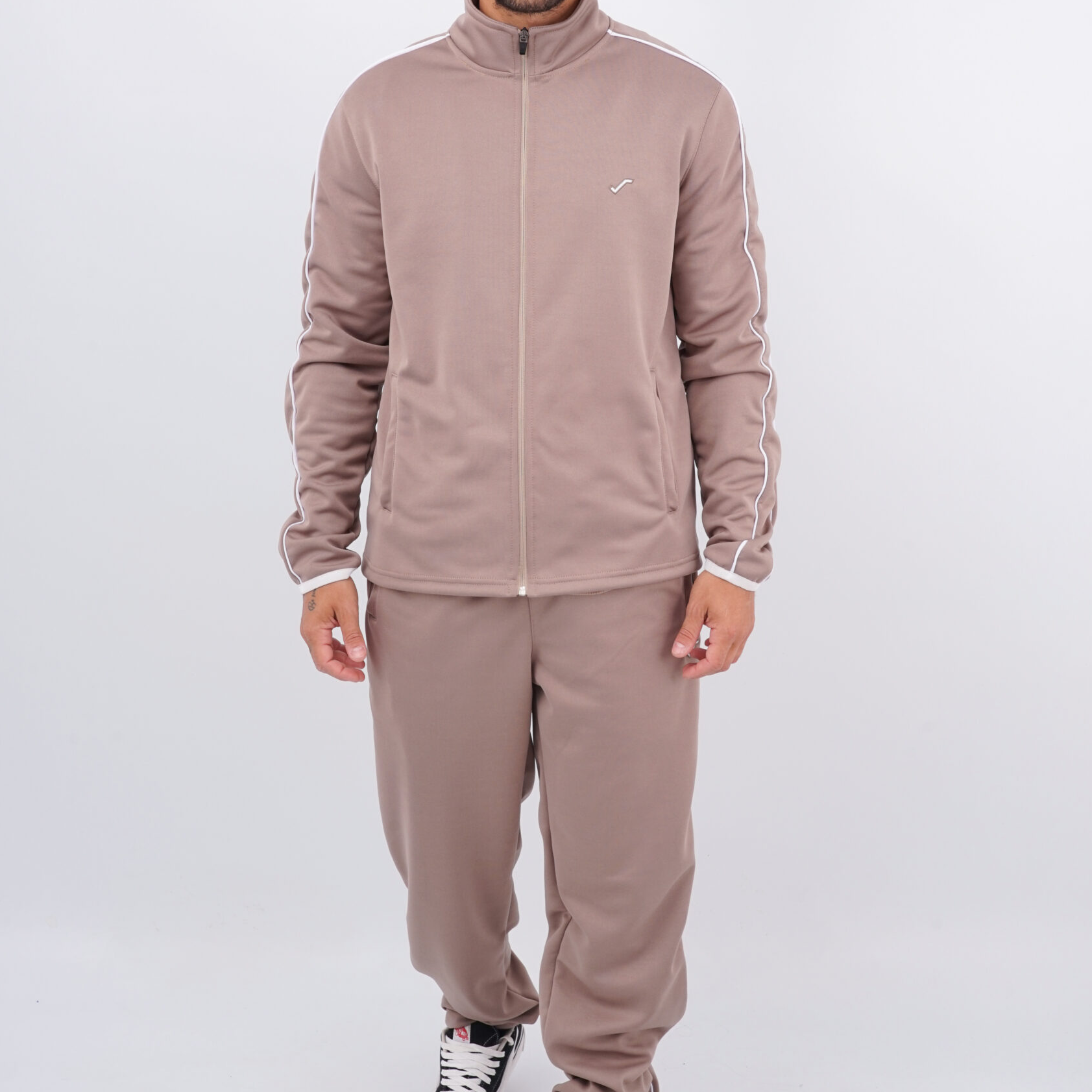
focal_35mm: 53
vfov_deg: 32.2
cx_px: 552
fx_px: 1892
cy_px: 506
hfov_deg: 32.2
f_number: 14
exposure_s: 1/125
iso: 160
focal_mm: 41
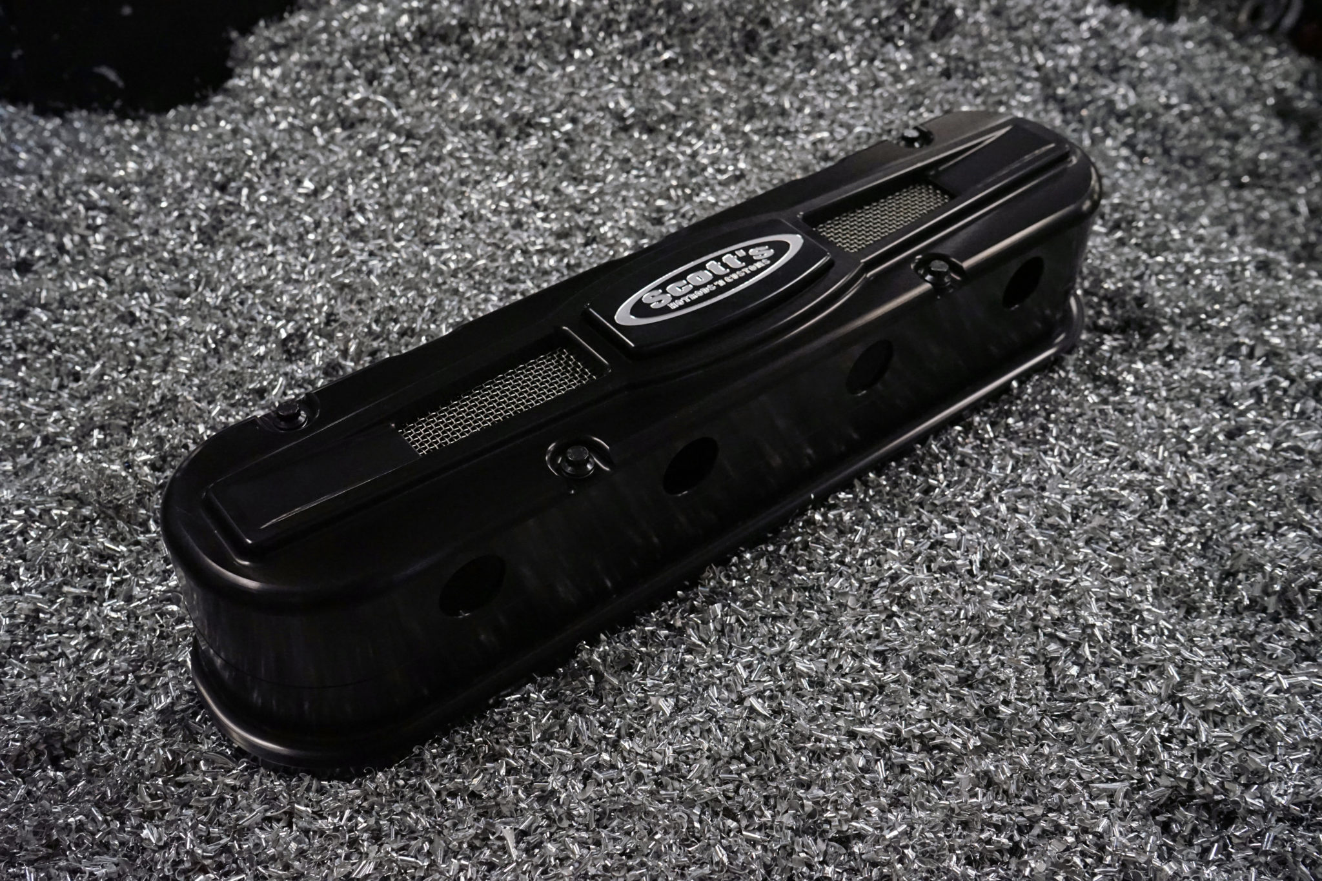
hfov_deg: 55.8
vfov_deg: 38.9
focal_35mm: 34
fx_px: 1248
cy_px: 440
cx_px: 661
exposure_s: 1/30
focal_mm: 34
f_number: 8
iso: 5000
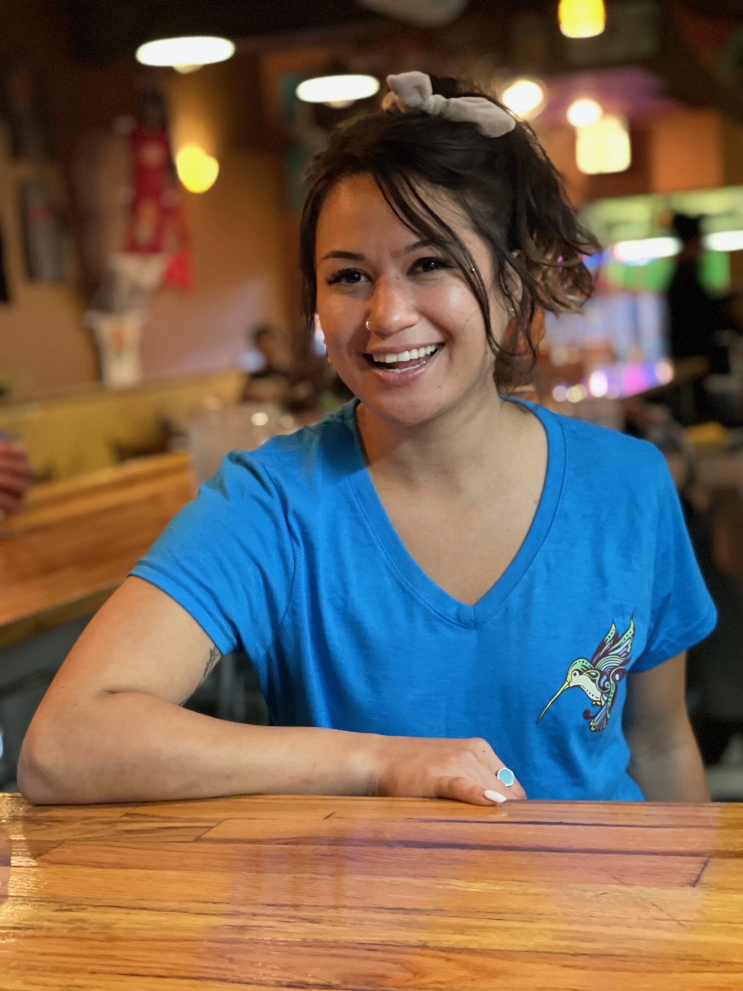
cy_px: 496
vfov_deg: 30.3
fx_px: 1832
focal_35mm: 64
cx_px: 372
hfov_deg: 22.9
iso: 640
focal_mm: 7.5
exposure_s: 1/15
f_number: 2.2
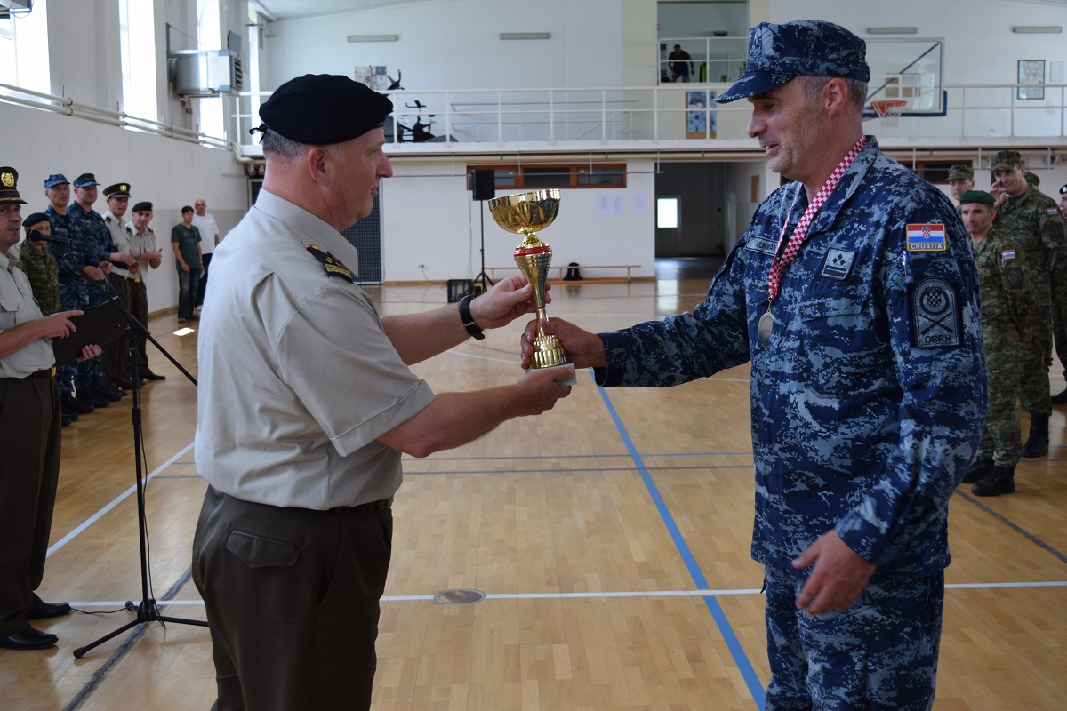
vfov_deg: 30.8
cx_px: 534
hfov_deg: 45.0
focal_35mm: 44
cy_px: 356
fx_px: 1289
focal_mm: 29
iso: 400
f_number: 5.6
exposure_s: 1/125
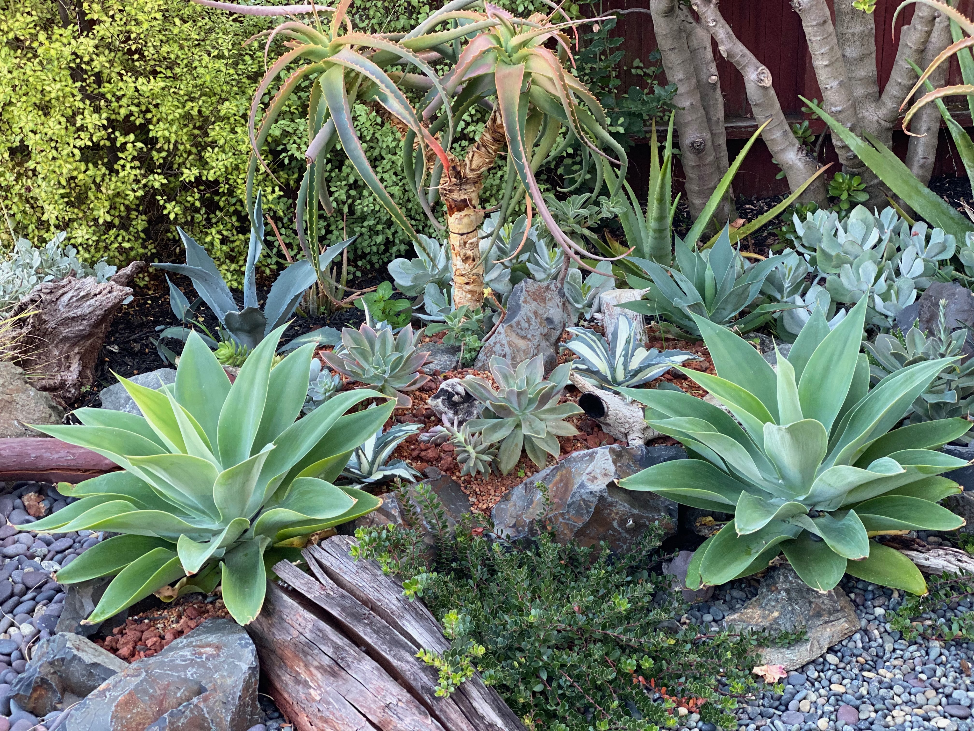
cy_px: 366
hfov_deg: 36.8
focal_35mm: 52
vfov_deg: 28.0
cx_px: 487
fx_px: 1463
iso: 100
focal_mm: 6
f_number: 2
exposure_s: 1/122
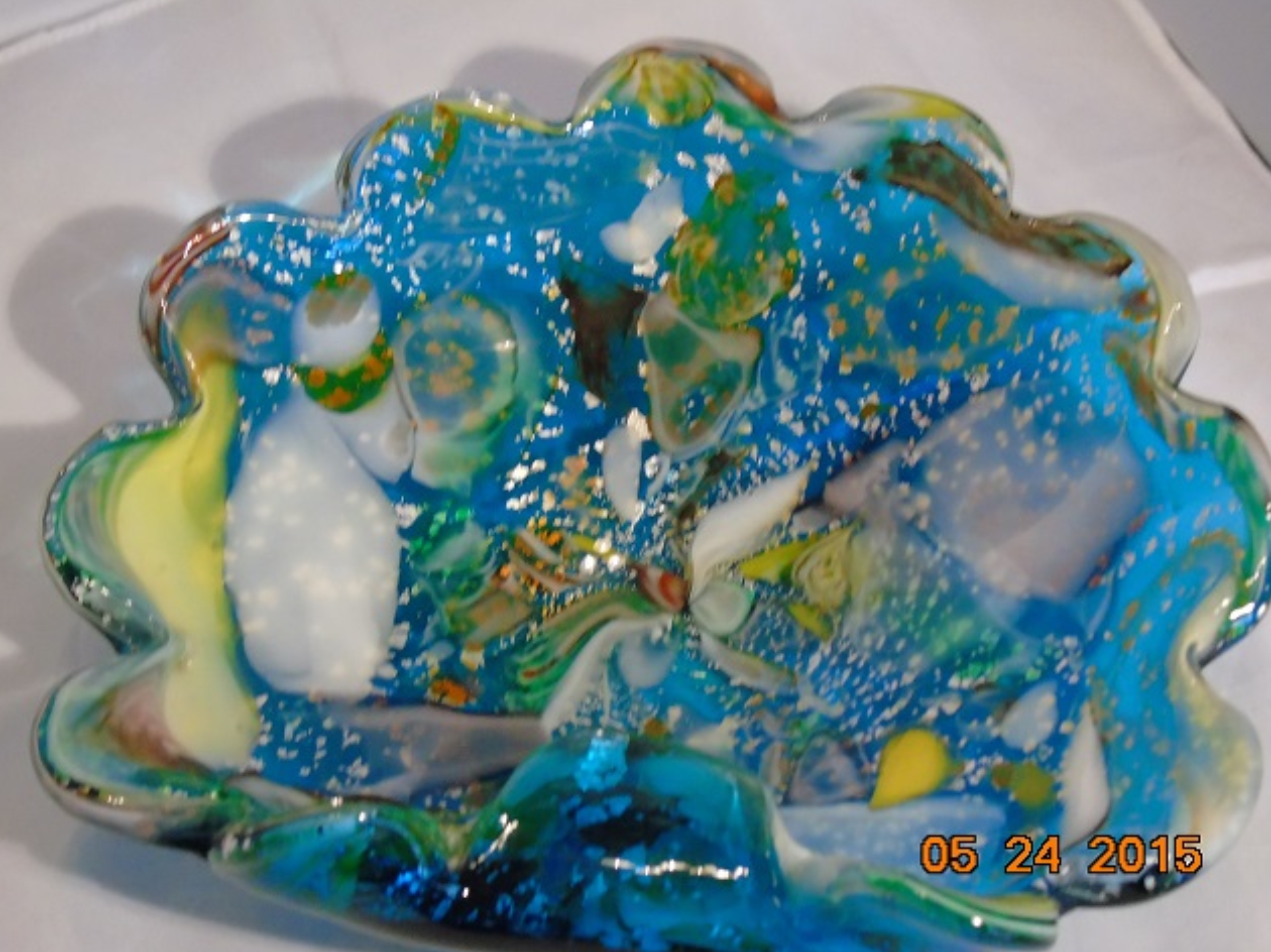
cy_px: 472
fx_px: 2312
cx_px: 631
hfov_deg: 30.7
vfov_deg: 23.3
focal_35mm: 63
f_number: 4.5
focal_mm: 11
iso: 800
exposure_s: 1/50
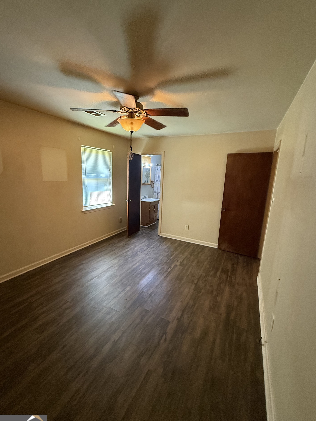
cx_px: 149
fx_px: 183
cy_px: 212
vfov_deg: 98.2
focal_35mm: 15
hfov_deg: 81.7
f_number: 2.2
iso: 500
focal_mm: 2.22
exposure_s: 1/60
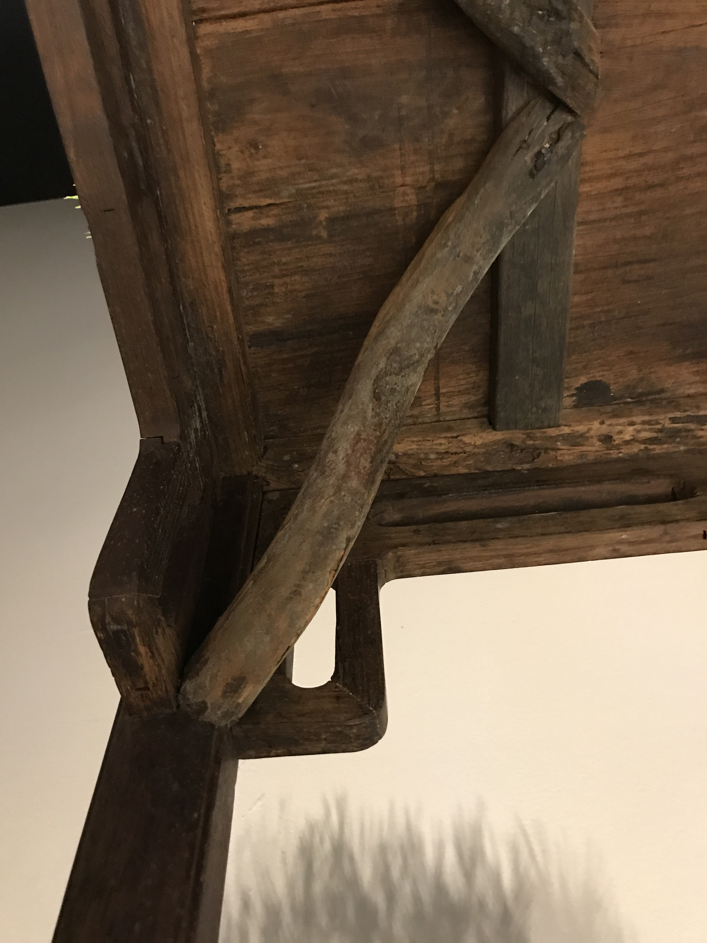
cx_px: 354
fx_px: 762
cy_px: 472
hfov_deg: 49.7
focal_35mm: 28
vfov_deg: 63.4
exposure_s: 1/7
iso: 80
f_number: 1.8
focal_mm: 3.99
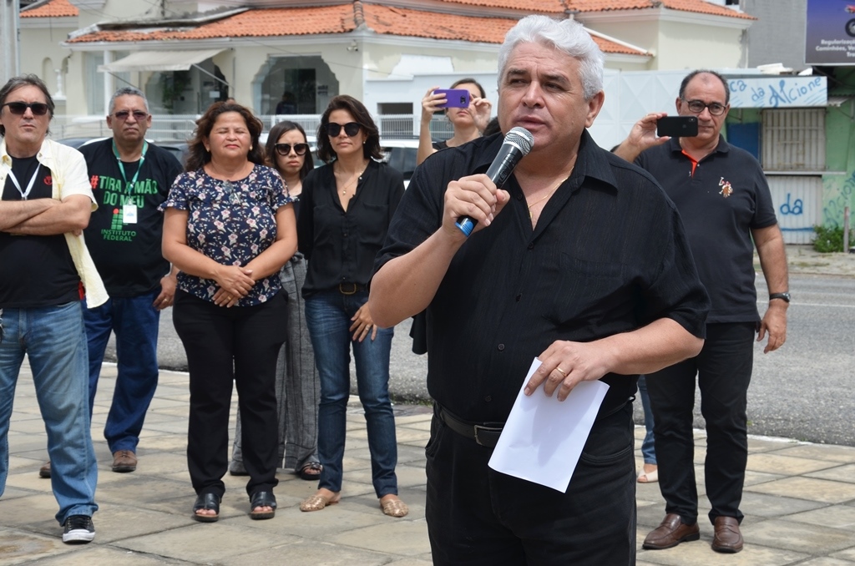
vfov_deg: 22.5
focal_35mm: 60
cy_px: 283
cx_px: 428
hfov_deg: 33.5
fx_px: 1422
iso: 110
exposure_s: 1/250
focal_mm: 40
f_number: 8
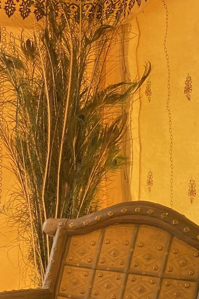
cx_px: -82
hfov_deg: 14.4
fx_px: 746
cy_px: 243
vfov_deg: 22.3
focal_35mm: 90
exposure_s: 1/121
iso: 80
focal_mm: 4.25
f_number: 1.8
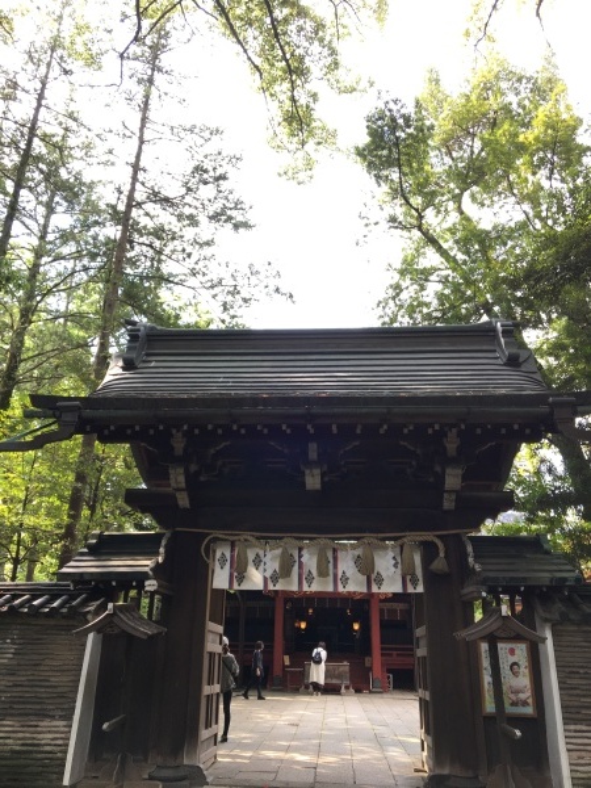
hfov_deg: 48.2
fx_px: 660
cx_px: 296
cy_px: 394
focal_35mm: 29
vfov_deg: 61.7
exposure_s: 1/120
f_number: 2.2
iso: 25
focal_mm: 4.15
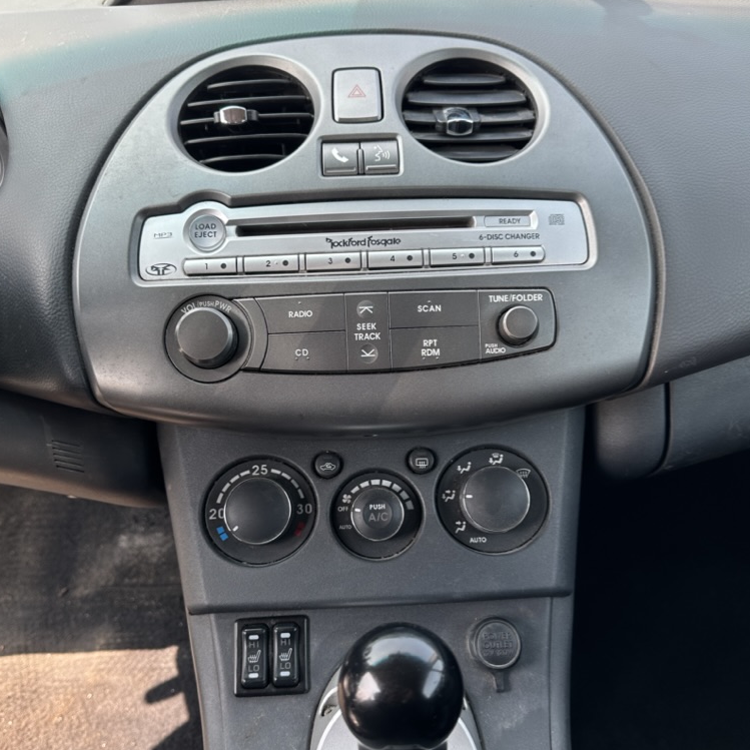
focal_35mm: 29
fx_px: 711
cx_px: 373
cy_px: 400
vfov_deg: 55.6
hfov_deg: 55.6
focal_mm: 6.86
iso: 64
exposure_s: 1/239
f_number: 1.78
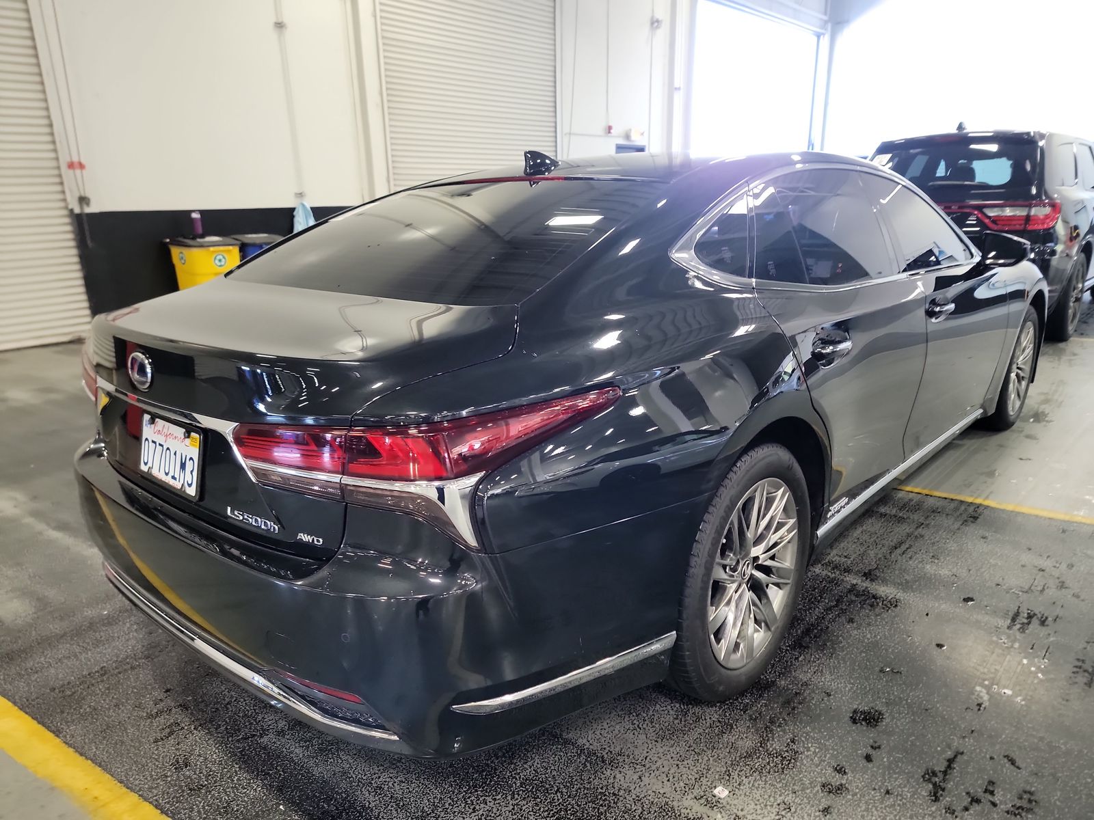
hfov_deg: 71.6
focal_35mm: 24
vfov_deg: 56.8
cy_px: 410
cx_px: 547
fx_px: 758
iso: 910
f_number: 1.8
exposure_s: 1/59
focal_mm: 6.7
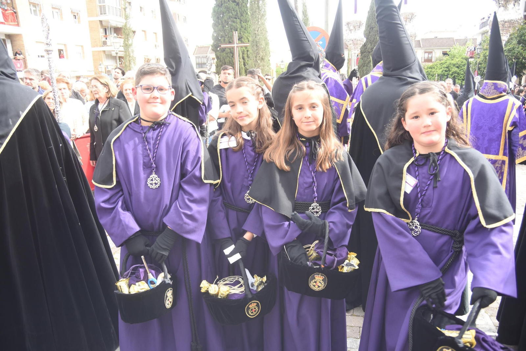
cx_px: 263
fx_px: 424
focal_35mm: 29
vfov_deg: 45.0
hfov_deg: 63.6
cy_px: 176
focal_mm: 29
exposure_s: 1/125
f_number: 8
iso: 360
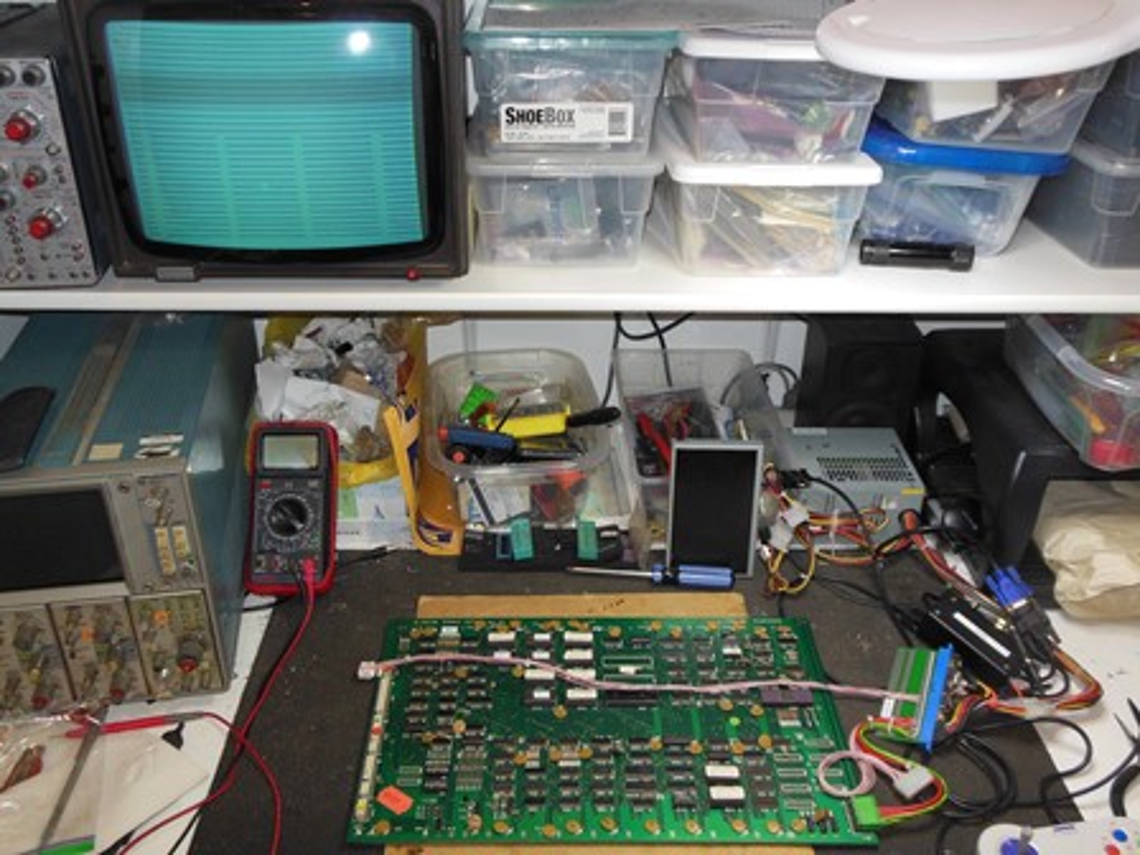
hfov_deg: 61.7
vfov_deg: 48.2
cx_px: 570
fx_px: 955
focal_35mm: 29
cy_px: 428
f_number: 3.3
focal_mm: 5.2
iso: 200
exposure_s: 1/25
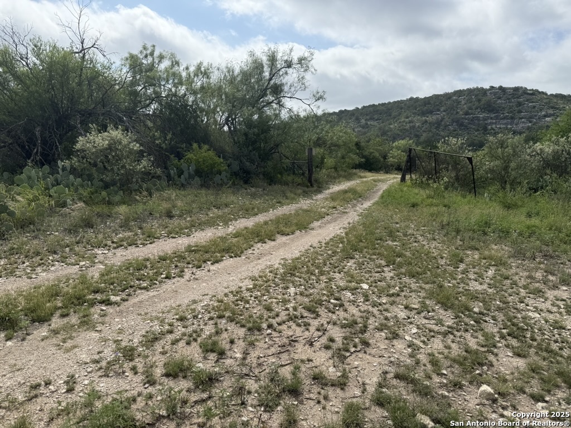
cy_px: 214
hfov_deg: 71.6
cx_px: 286
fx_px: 396
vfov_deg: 56.8
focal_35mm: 24
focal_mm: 6.76
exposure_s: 1/8130
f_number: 1.78
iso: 80
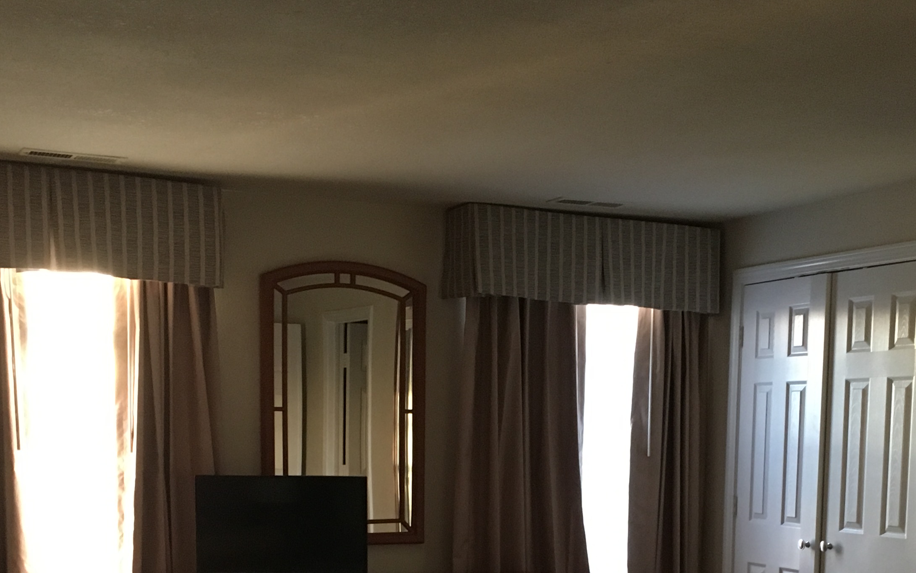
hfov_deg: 35.6
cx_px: 512
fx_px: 1423
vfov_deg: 21.7
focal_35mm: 57
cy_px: 610
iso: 200
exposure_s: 1/17
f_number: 2.2
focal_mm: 4.15
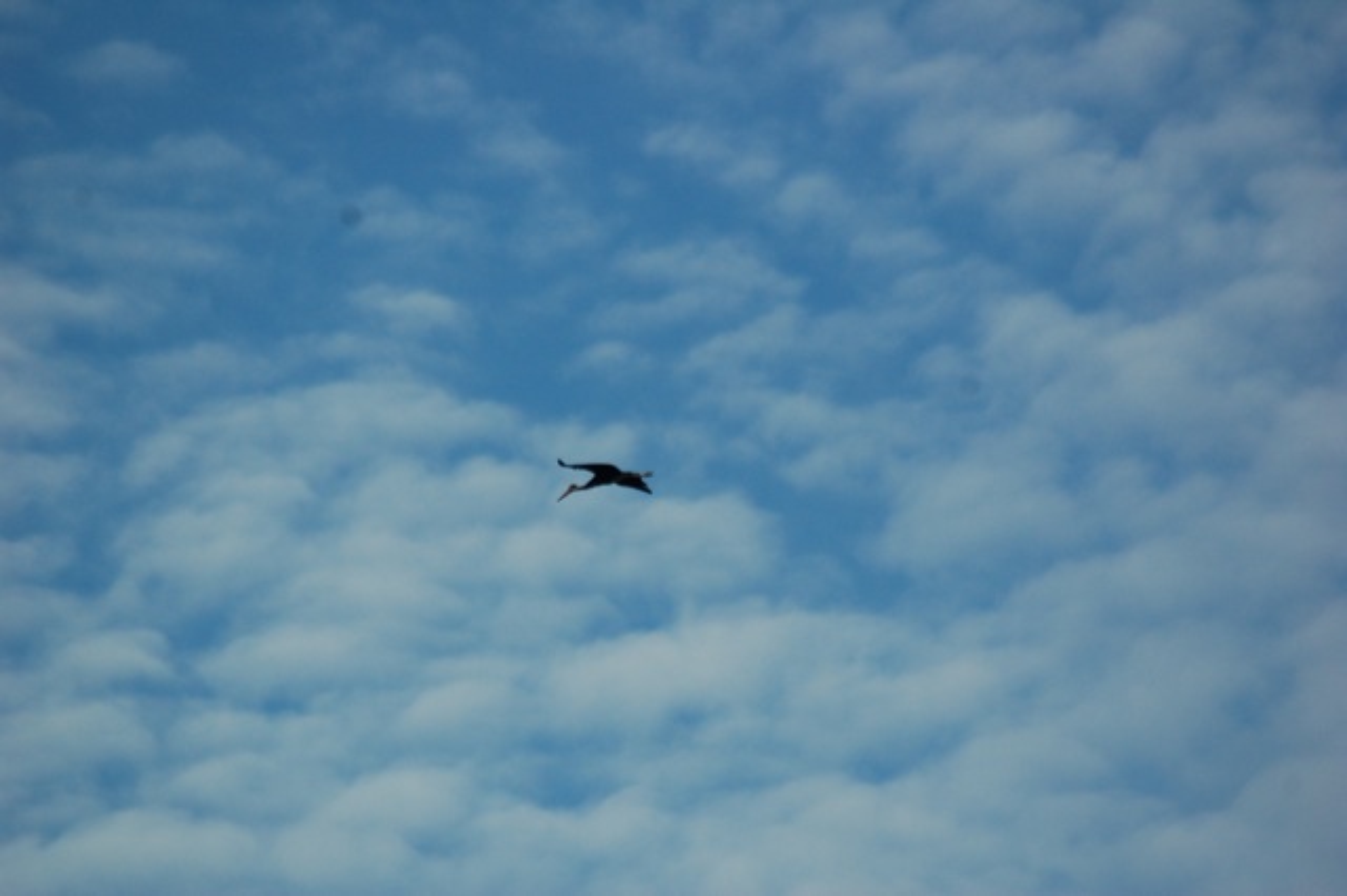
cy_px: 448
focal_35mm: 450
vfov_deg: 3.1
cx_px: 674
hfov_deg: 4.6
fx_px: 16828
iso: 400
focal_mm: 300
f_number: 5.6
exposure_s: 1/2000
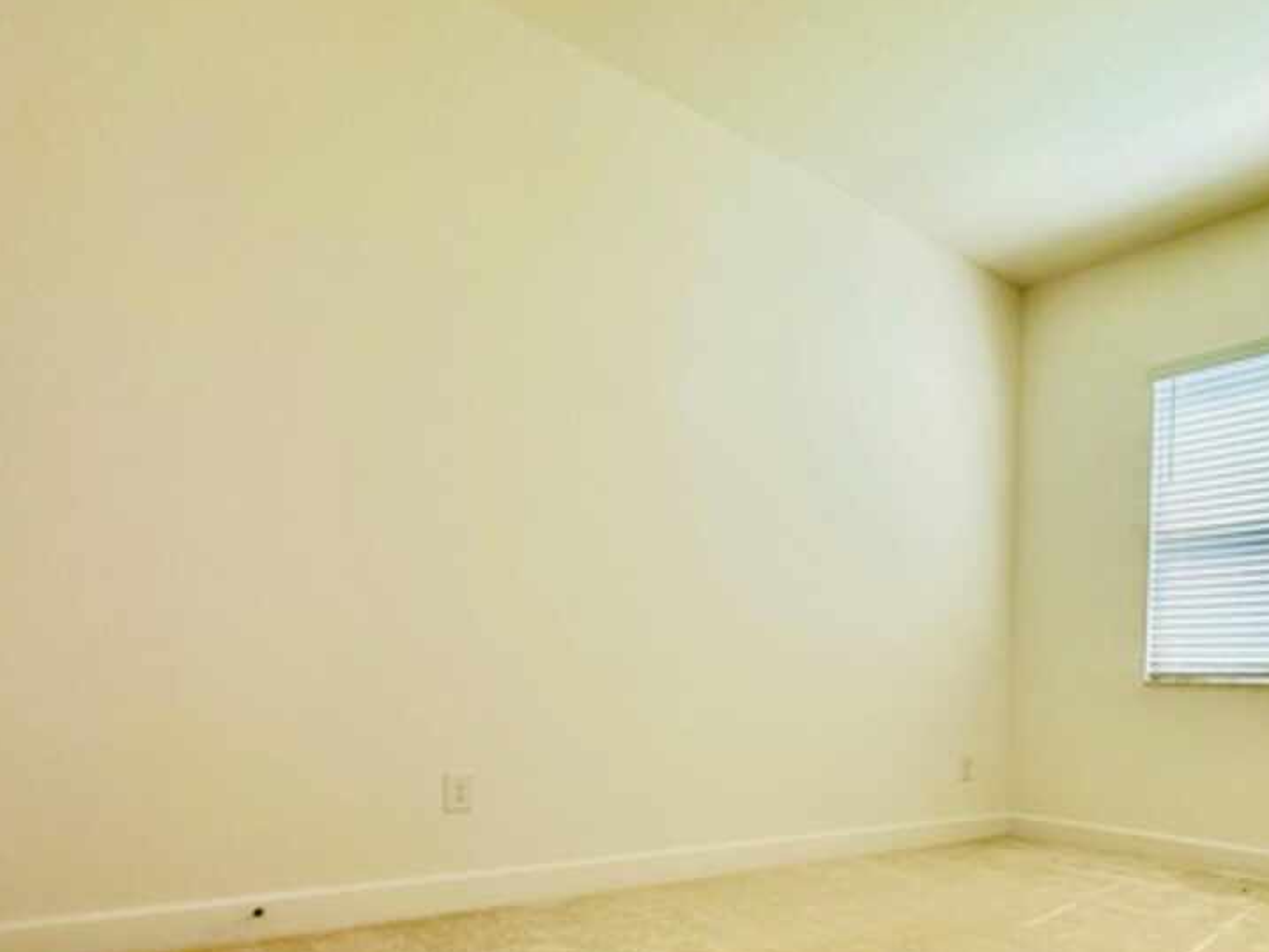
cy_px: 694
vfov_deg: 52.9
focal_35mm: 25
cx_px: 1034
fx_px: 917
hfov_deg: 62.8
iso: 40
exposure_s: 1/148
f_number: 2.2
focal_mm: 2.22
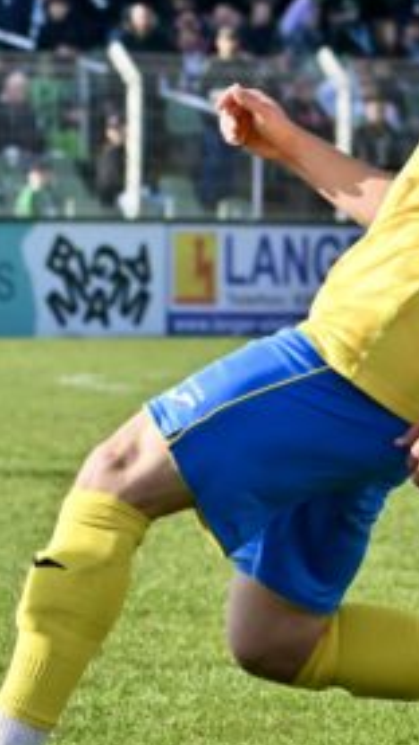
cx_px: -183
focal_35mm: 387
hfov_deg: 3.1
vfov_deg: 5.6
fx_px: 7637
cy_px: 1
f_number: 5.6
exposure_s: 1/1250
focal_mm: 100
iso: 250
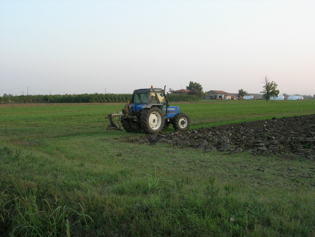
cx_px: 158
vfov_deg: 37.7
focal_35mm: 38
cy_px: 118
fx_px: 346
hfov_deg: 49.0
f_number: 4.8
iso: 64
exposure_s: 1/79.6
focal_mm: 7.8
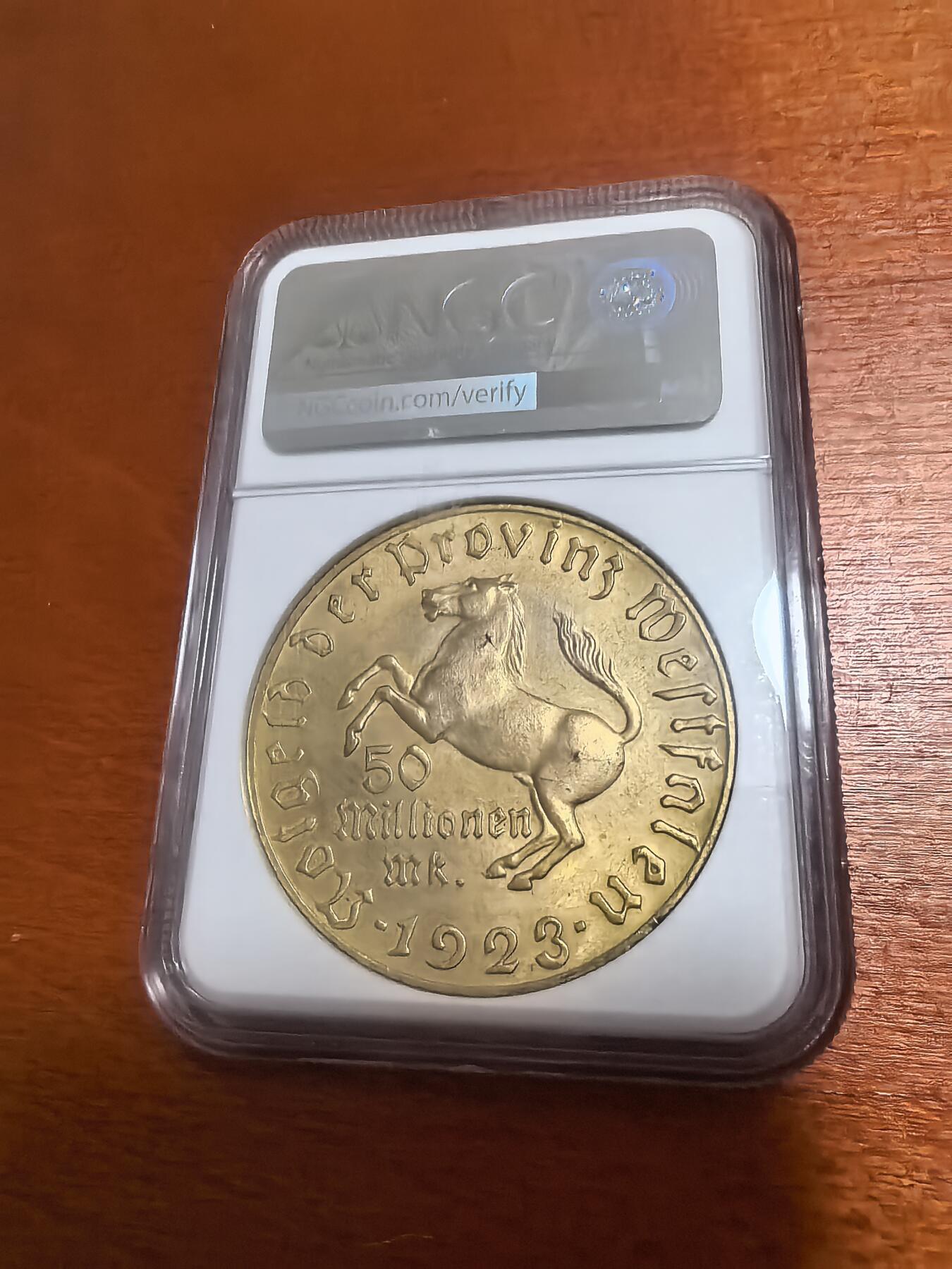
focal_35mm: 24
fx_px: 880
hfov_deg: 56.8
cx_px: 476
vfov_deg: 71.6
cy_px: 634
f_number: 2.2
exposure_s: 1/30
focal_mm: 1.68
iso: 640
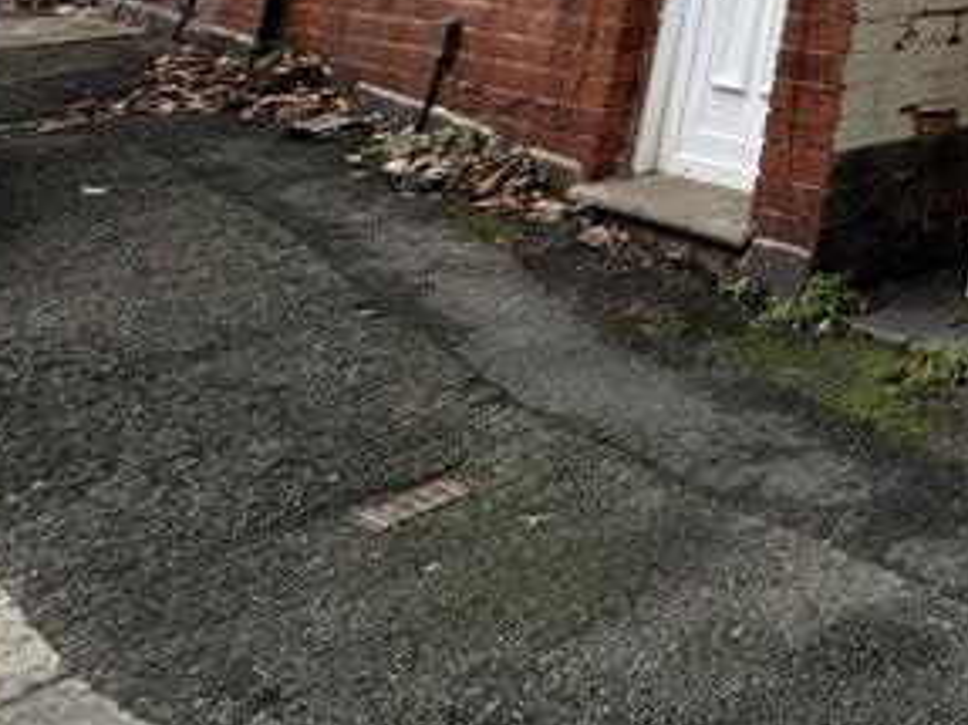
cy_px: -567
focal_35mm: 50
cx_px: 1629
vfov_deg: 20.7
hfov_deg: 24.1
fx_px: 1398
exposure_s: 1/440
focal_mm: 2.22
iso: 40
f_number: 2.2
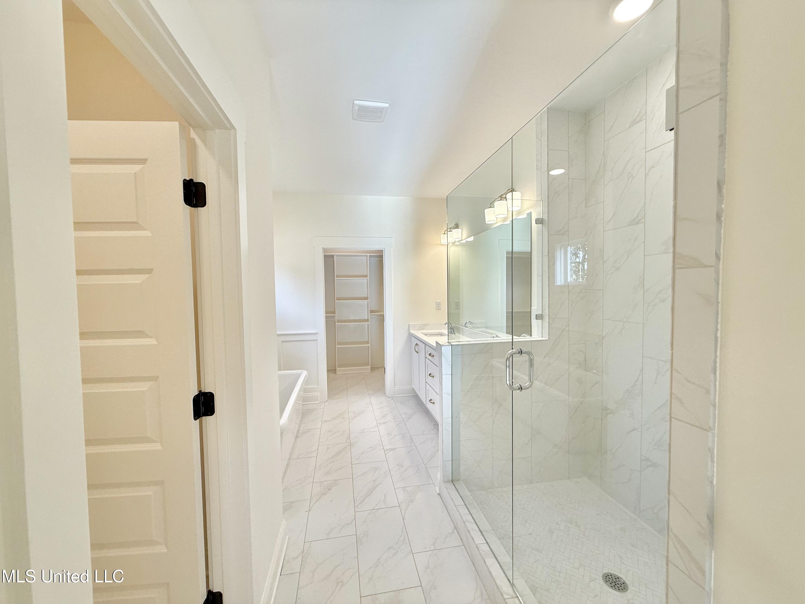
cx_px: 402
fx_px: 326
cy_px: 302
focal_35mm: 14
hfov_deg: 102.1
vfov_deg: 85.7
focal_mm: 2.22
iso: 64
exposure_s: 1/164
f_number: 2.2
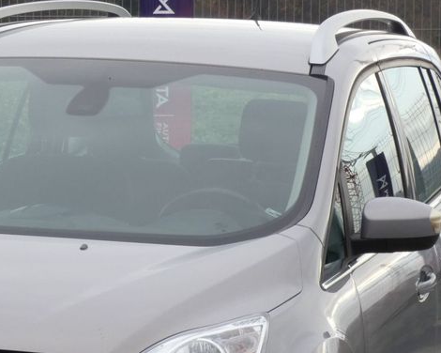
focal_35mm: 249
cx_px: 55
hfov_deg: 7.7
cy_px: 338
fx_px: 3250
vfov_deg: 6.2
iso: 80
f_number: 5.6
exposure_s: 1/100
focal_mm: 21
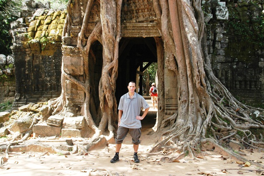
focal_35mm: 42
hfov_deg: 46.4
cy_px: 88
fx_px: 308
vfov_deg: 31.9
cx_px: 132
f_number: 6.3
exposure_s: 1/160
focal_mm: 28
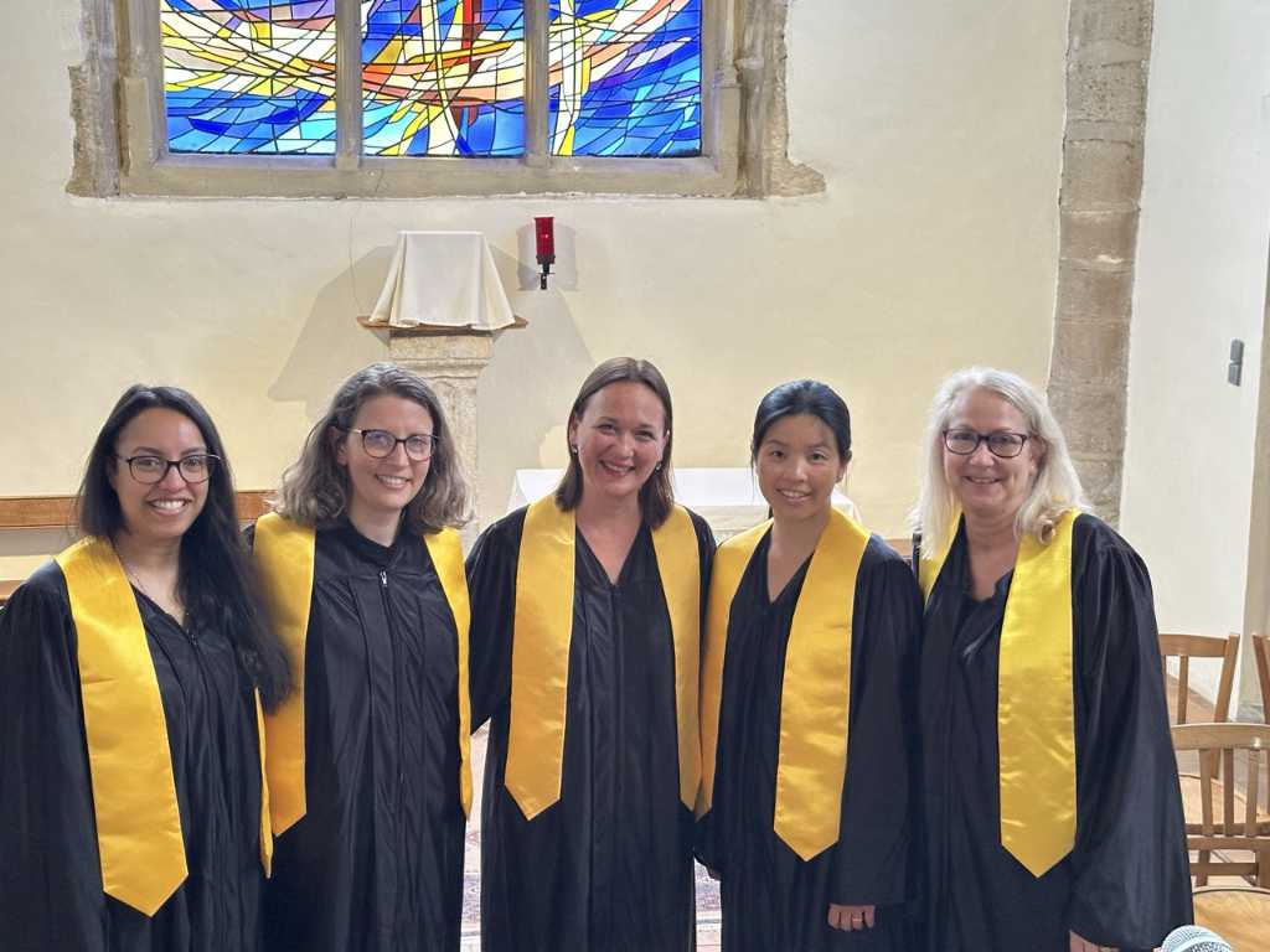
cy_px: 476
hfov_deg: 39.7
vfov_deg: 30.3
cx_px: 635
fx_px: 1761
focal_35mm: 48
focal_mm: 6.9
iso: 250
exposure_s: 1/52
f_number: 1.8
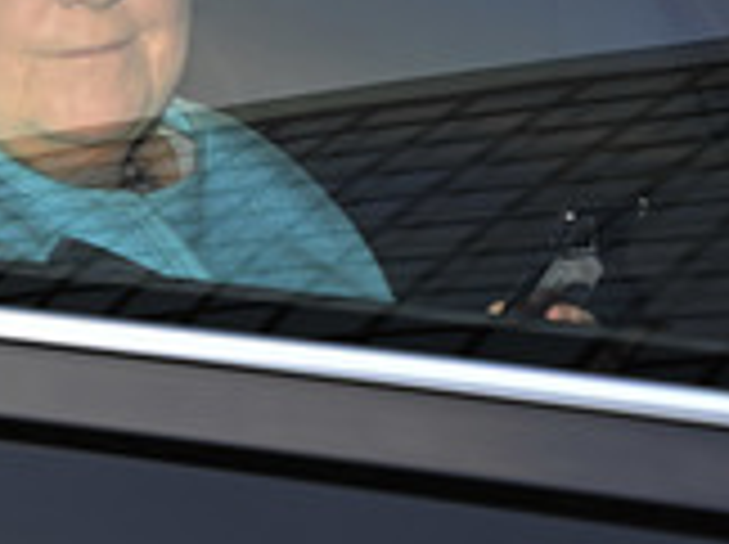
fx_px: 4794
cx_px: 97
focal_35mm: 228
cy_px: 144
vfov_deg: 6.5
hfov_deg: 8.7
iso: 1250
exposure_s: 1/250
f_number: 9
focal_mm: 85
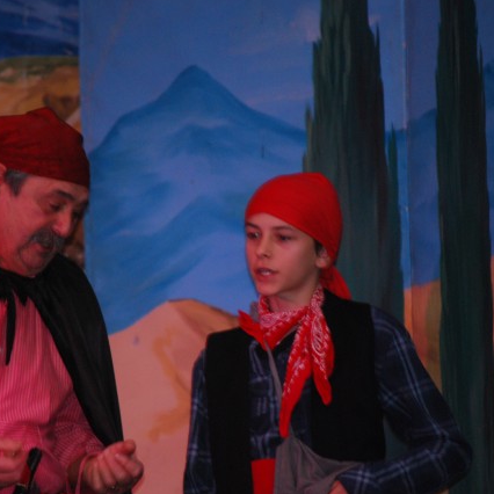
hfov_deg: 5.1
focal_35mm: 345
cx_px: 152
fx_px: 5570
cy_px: 248
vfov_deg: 5.1
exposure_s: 1/60
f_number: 5.6
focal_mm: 180
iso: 800
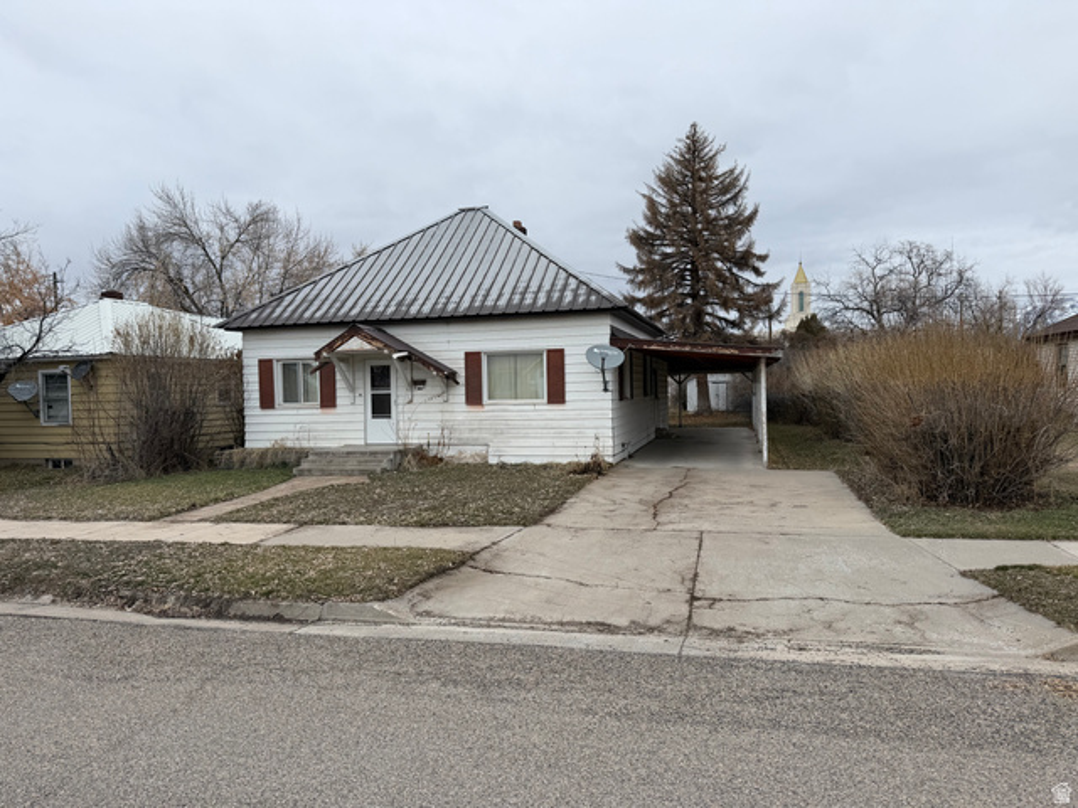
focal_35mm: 24
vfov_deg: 56.8
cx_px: 539
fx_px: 747
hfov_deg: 71.6
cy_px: 404
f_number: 1.78
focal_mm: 6.76
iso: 80
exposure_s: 1/2907
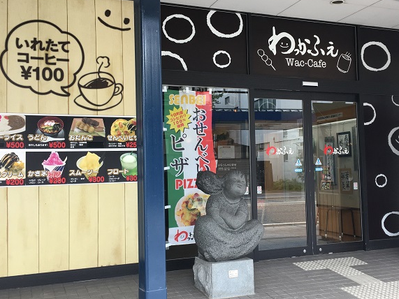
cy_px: 145
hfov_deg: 45.7
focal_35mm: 41
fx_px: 472
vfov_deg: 35.1
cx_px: 214
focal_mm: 4.15
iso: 40
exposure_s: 1/120
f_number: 2.2
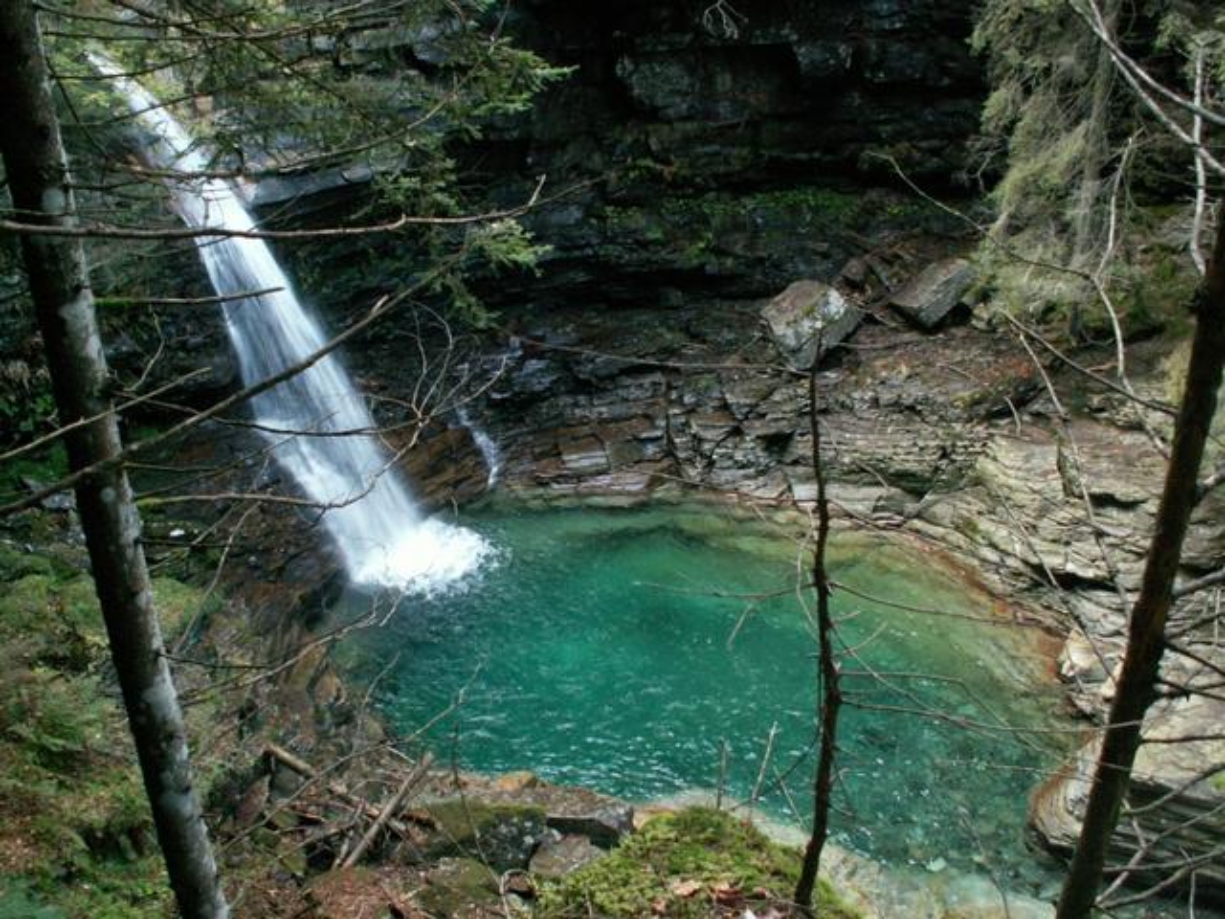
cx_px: 612
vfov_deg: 40.7
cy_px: 460
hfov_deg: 52.6
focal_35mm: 35
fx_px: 1239
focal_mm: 5.86
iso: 160
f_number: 2.8
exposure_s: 1/20
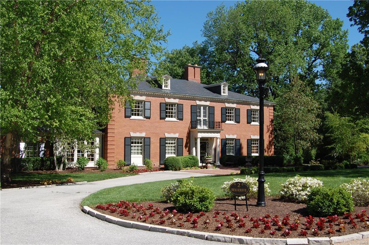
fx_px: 399
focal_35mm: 39
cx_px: 184
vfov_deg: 34.1
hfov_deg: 49.6
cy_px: 122
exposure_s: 1/320
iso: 200
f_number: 9
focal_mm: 26
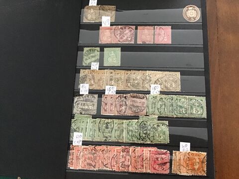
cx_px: 120
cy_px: 90
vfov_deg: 45.4
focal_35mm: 31
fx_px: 214
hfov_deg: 58.4
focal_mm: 3.3
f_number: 2.4
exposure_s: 1/17
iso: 400
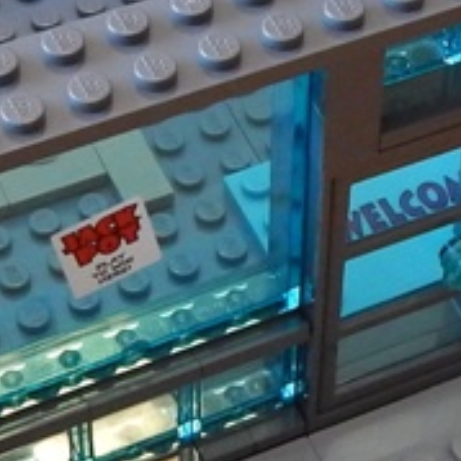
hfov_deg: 14.4
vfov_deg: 14.3
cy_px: 54
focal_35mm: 121
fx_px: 1823
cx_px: 332
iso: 320
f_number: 3
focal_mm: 4
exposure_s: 1/30
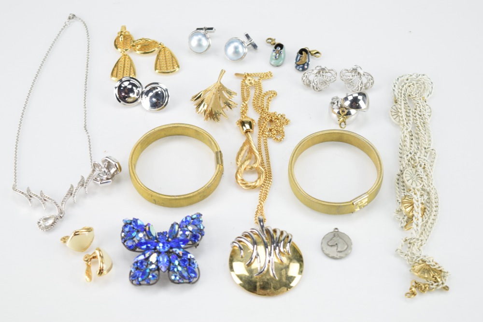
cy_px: 161
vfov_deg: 17.5
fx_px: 1047
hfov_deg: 26.0
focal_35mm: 78
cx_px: 242
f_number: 5.6
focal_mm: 52
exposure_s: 1/100
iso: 800
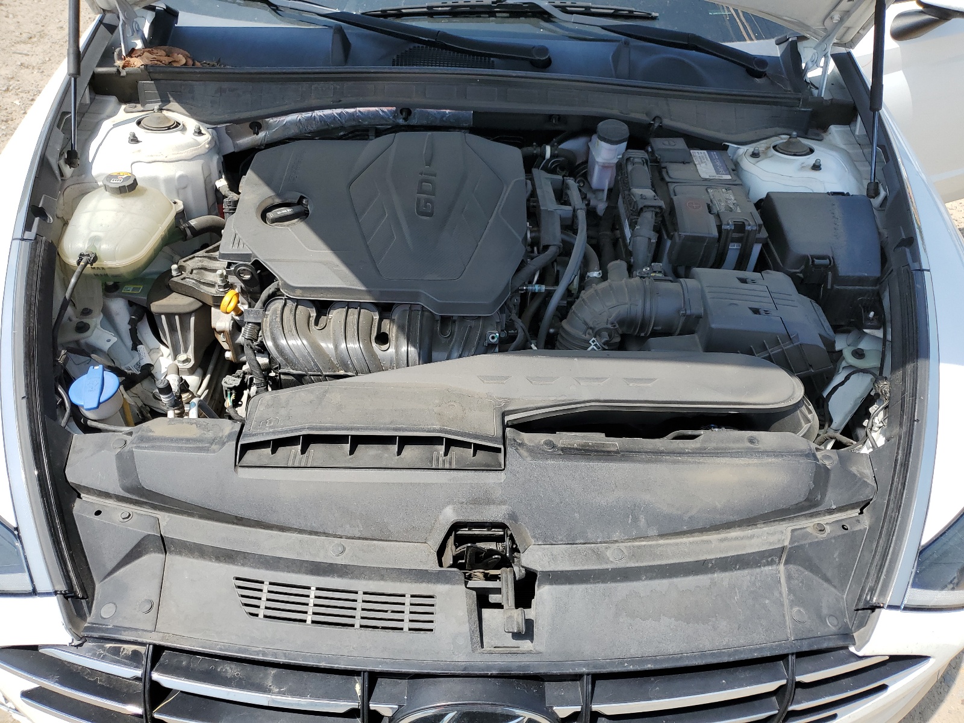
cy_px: 362
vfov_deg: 53.1
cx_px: 482
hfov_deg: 67.3
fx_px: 724
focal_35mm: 26
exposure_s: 1/2000
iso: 50
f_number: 1.5
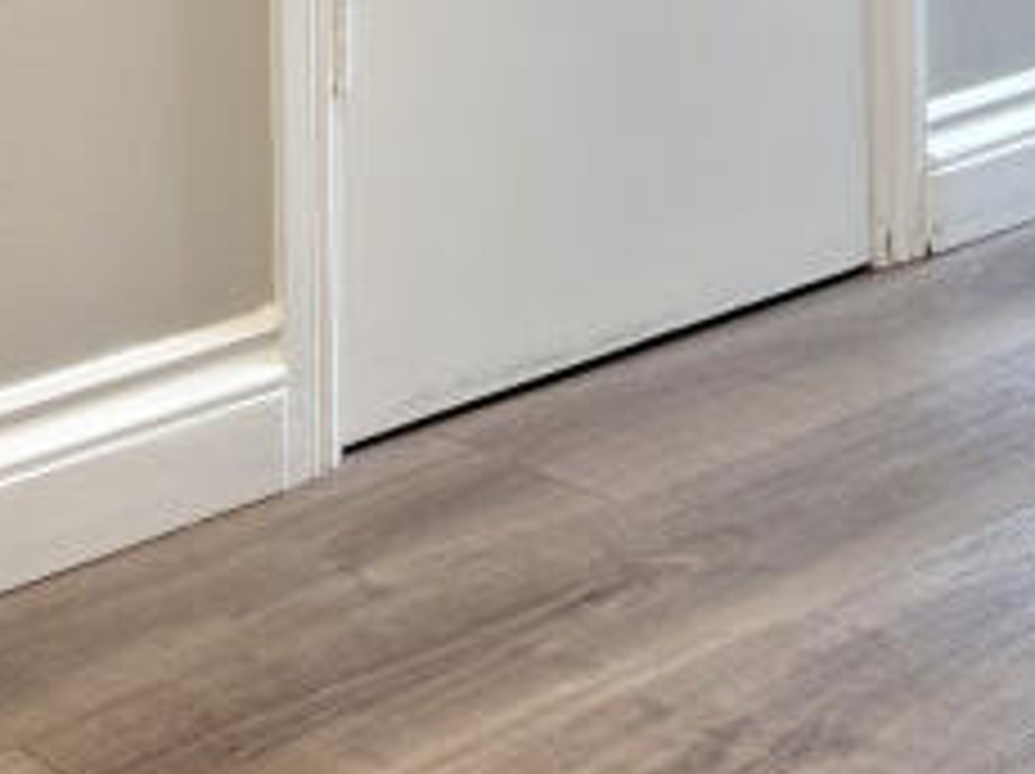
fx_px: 3196
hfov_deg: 18.1
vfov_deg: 12.0
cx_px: 122
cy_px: -868
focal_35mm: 107
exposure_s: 1/100
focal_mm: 6.76
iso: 125
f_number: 1.78
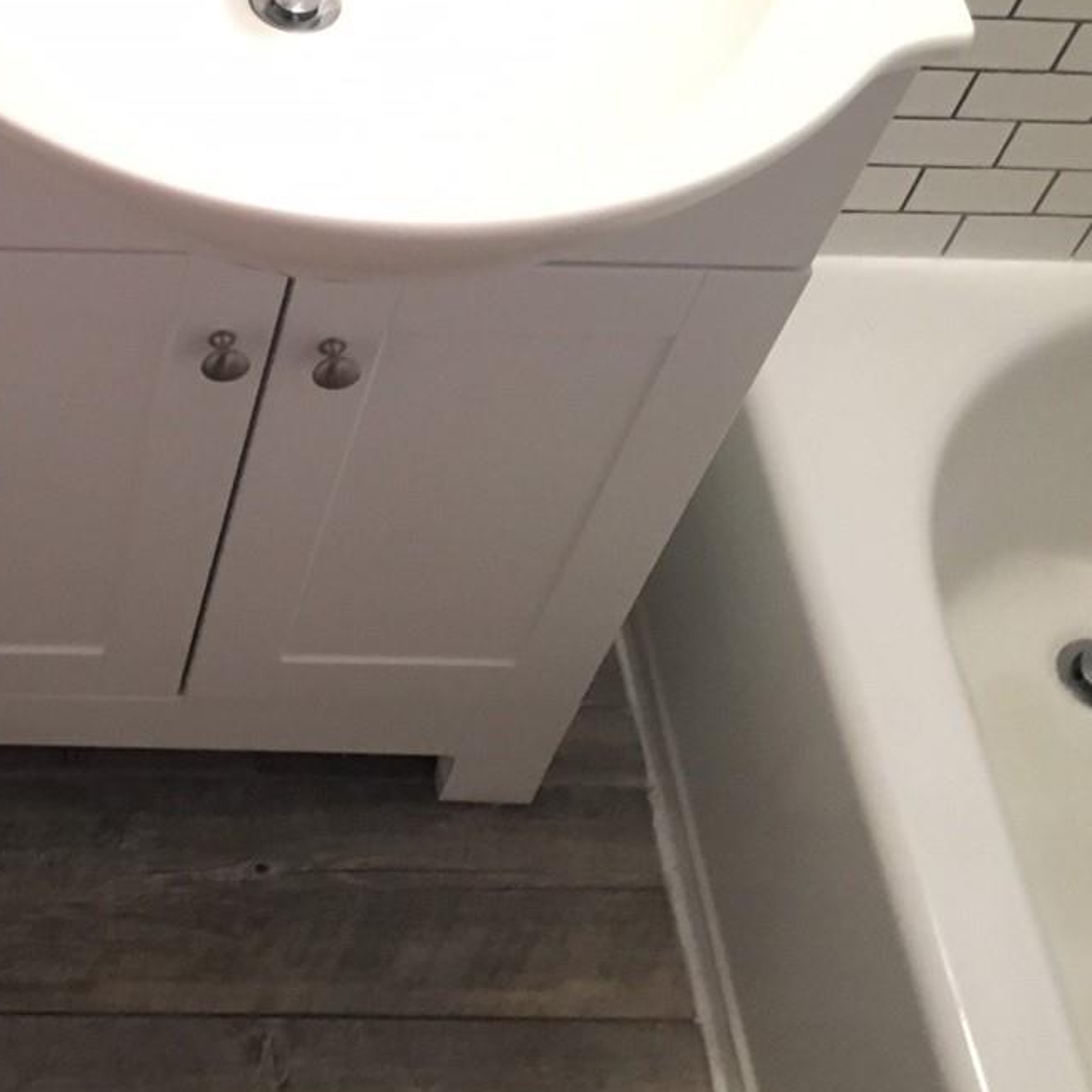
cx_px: -129
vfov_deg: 27.0
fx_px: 2248
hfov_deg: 25.2
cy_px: 317
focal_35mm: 63
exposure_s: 1/24
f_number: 2.2
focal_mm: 4.15
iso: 200
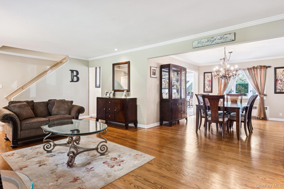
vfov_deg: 64.5
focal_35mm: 19
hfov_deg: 86.9
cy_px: 94
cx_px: 142
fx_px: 150
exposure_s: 1/2
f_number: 9
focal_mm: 19
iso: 200
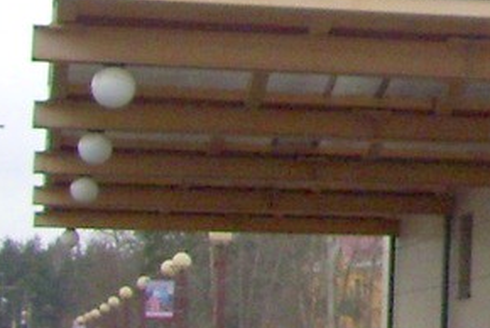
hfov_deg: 10.1
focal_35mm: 182
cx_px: 1109
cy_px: -50
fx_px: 2480
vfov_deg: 7.5
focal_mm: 5.7
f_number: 2.9
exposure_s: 1/160
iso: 80
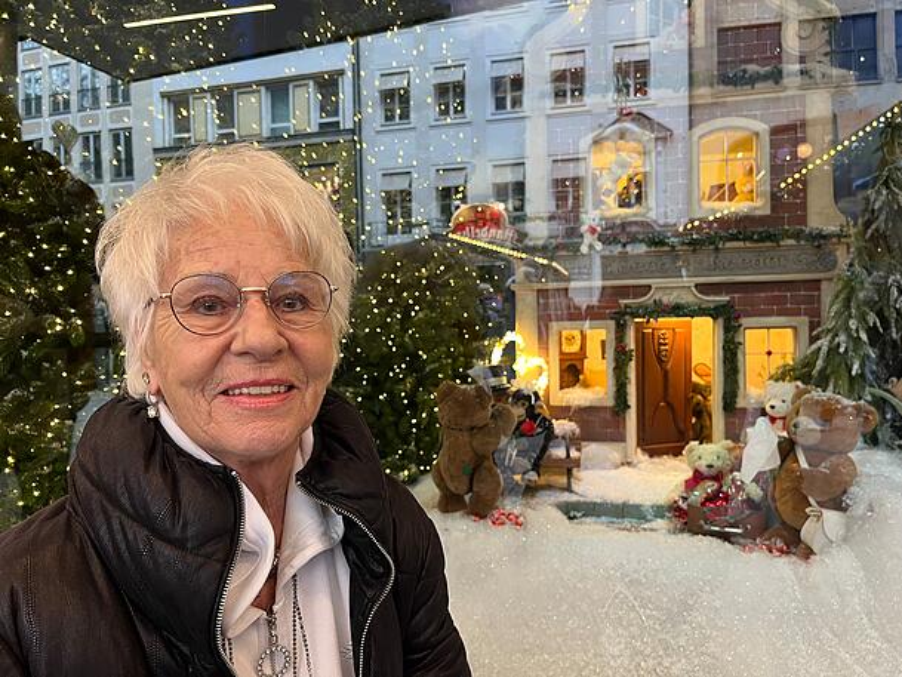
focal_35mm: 26
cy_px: 338
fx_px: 678
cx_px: 451
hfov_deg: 67.3
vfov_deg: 53.1
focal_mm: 5.1
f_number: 1.6
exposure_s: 1/50
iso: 125
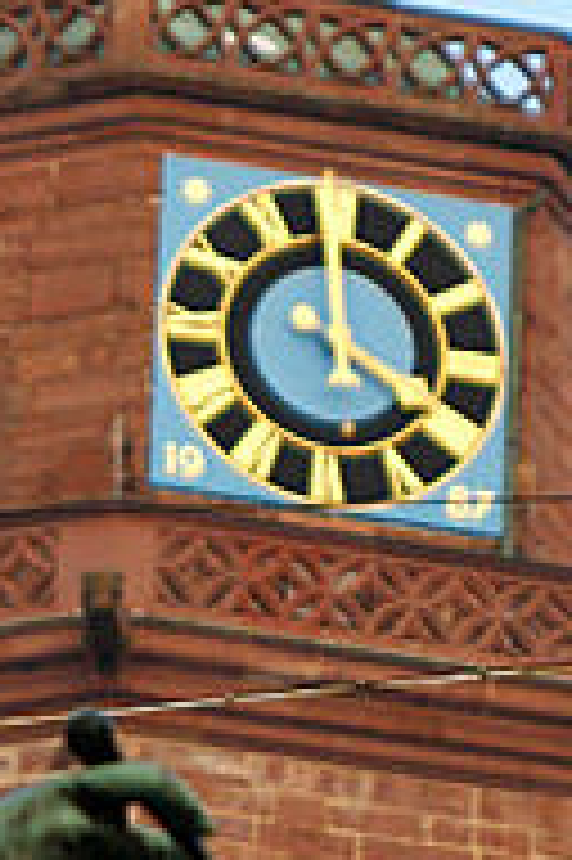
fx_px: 11794
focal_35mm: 494
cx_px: -61
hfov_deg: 2.8
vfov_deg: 4.2
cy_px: 545
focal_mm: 70
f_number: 2.8
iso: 400
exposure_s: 1/1250
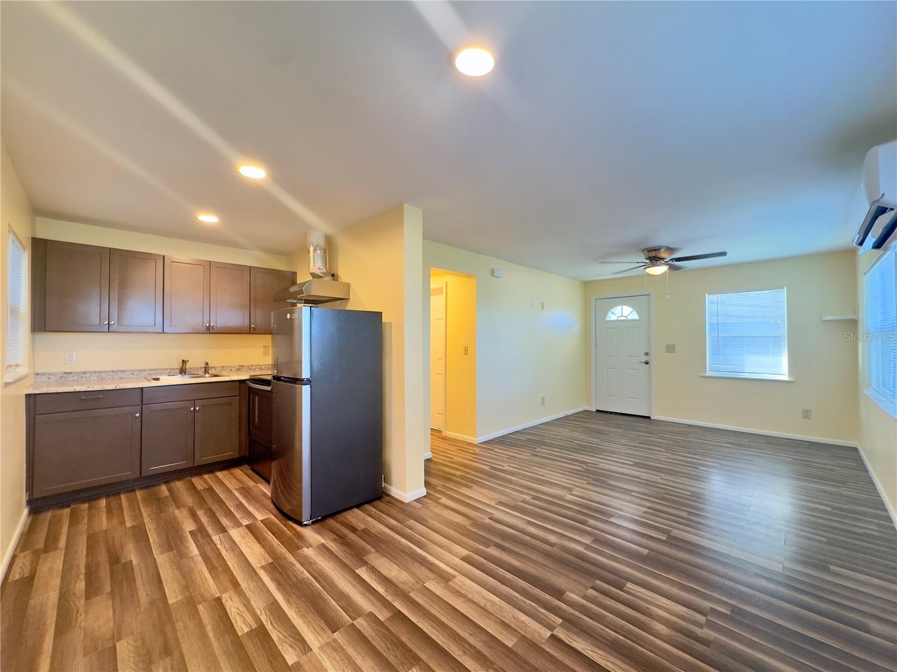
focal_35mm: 14
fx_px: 363
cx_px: 448
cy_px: 336
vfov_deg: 85.7
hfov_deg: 102.1
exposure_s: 1/60
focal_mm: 2.22
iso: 320
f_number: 2.2
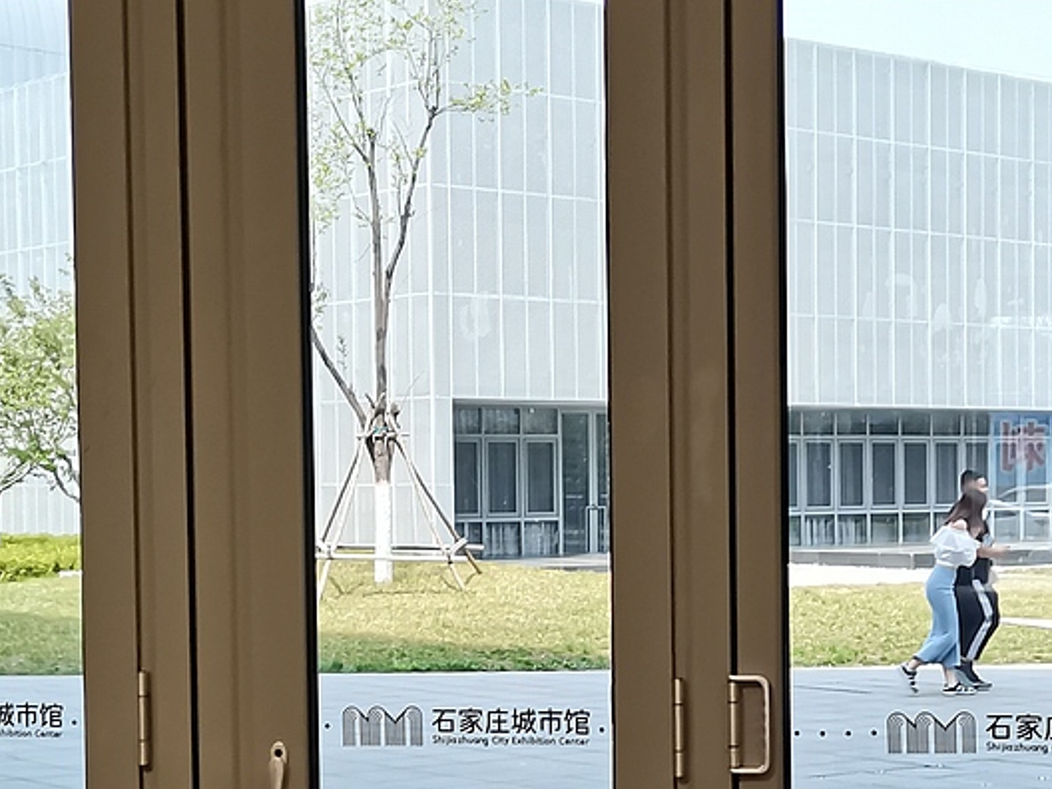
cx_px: 598
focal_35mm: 84
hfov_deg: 23.3
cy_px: 597
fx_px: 2553
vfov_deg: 17.5
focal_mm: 5.58
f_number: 1.8
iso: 64
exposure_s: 1/99.9
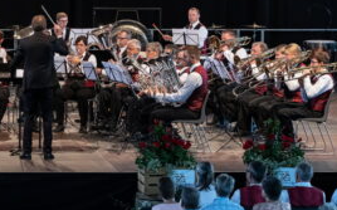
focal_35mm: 193
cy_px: 12
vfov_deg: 6.8
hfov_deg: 10.7
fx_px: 1771
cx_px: -23
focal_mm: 78
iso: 4000
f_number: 8
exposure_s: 1/125
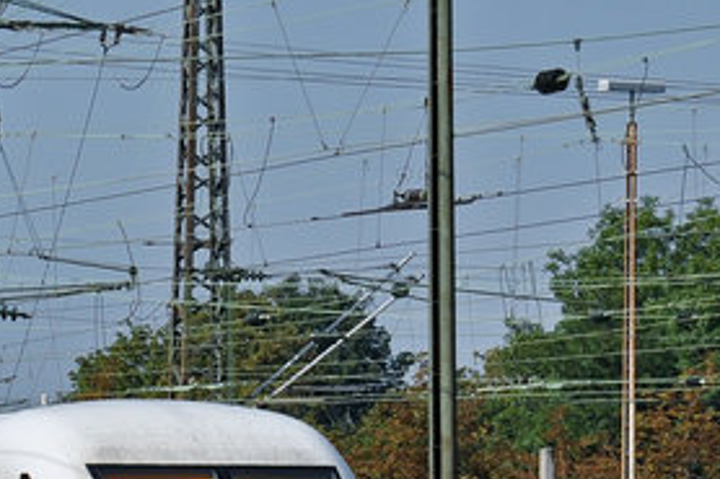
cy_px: 379
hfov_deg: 4.5
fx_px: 9054
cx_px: -246
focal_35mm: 453
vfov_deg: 3.0
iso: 200
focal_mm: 70
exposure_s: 1/1000
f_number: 7.1
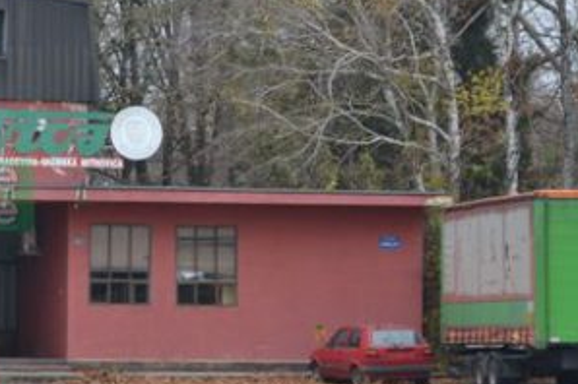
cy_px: 195
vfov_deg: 6.4
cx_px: -85
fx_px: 3421
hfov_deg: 9.5
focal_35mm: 213
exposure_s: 1/100
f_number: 8
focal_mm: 55
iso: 200
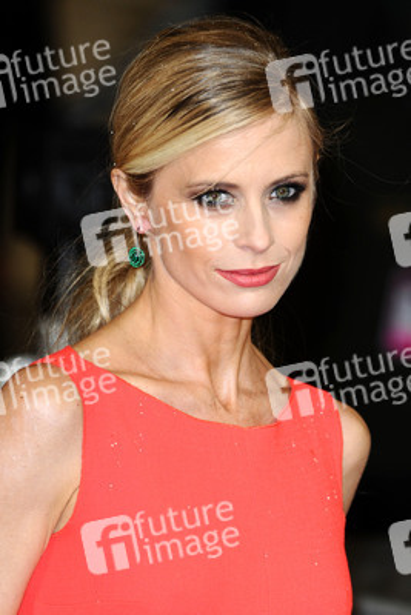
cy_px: 308
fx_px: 4748
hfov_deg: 5.0
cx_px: 206
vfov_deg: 7.4
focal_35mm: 278
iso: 320
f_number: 4
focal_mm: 185
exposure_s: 1/200
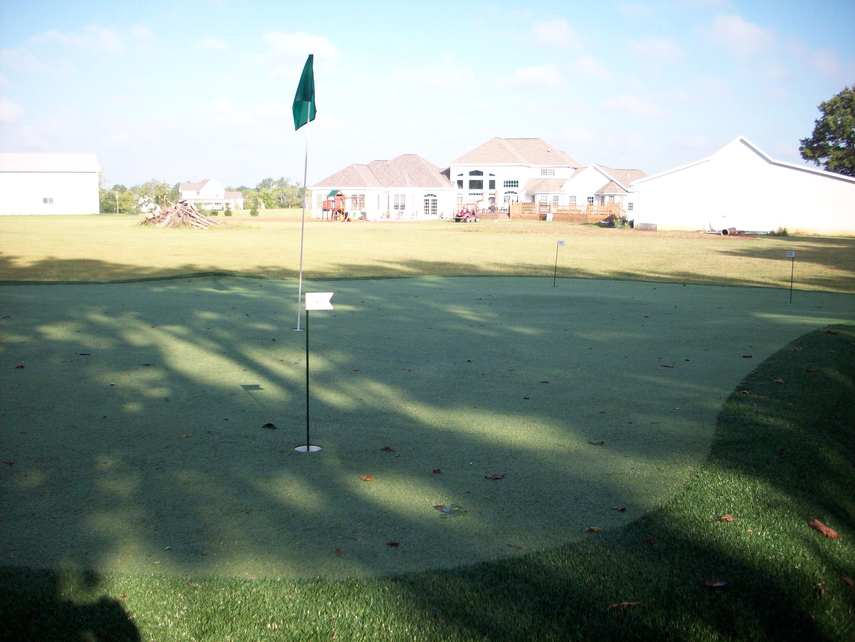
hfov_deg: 50.1
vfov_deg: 38.7
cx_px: 428
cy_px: 321
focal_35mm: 37
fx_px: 914
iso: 80
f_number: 2.8
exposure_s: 1/499
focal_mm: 6.2
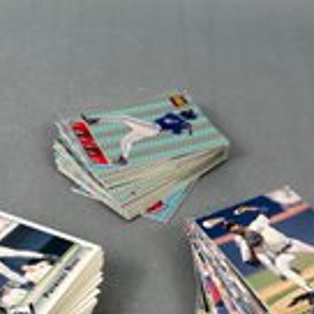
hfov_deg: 29.3
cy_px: 271
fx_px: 595
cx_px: 220
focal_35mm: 58
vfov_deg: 28.6
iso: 40
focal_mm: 5.7
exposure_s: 1/120
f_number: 1.5
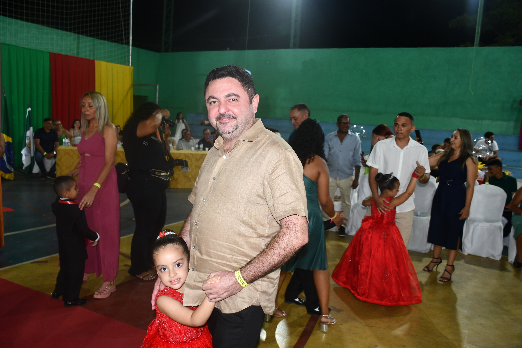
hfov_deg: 61.9
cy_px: 174
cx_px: 261
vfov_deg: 43.6
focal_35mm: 30
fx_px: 435
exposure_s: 1/60
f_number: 3.5
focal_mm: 20
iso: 640
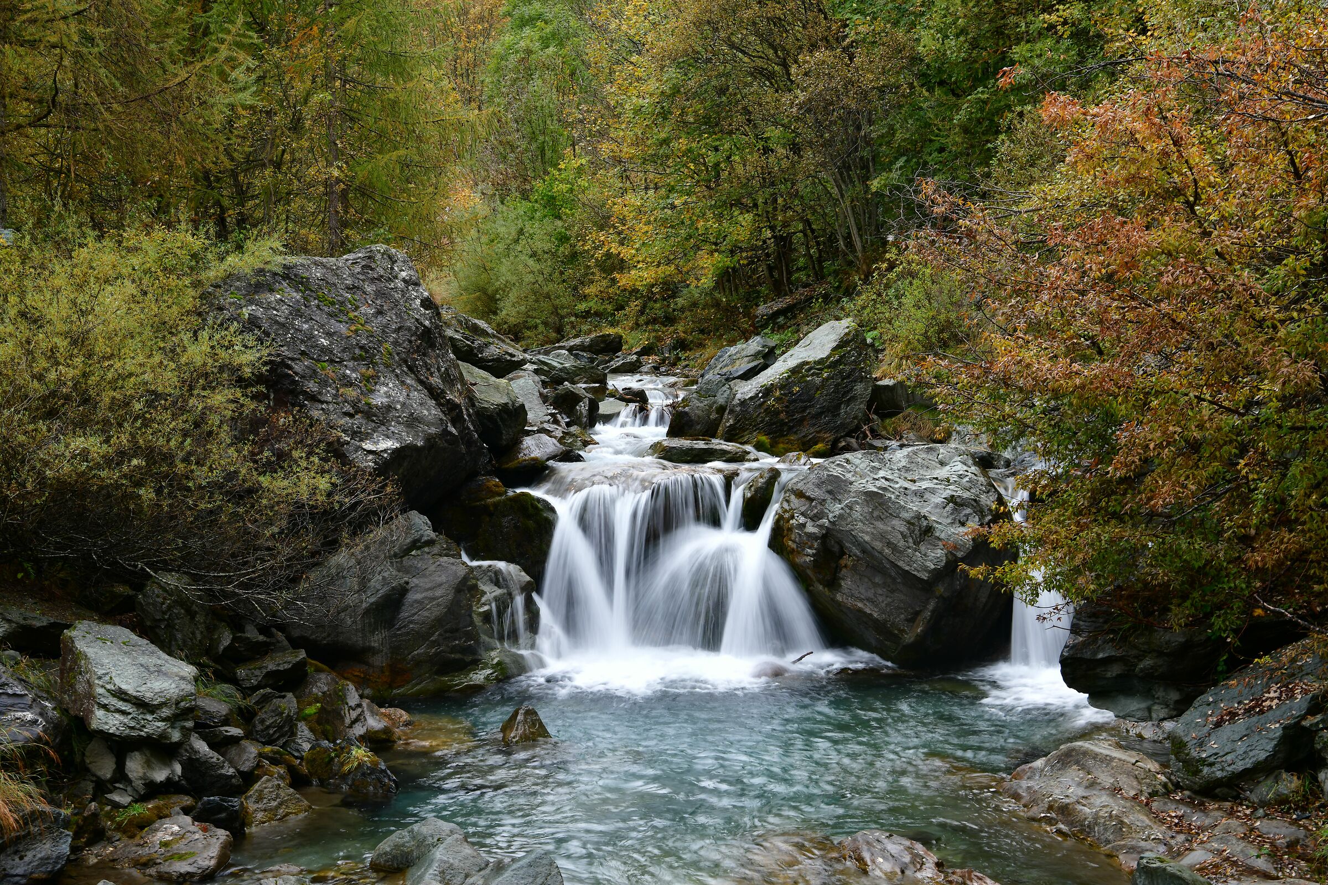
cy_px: 442
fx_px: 1697
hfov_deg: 42.7
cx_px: 664
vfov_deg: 29.2
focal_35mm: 46
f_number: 16
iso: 64
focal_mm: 46
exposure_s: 1/5
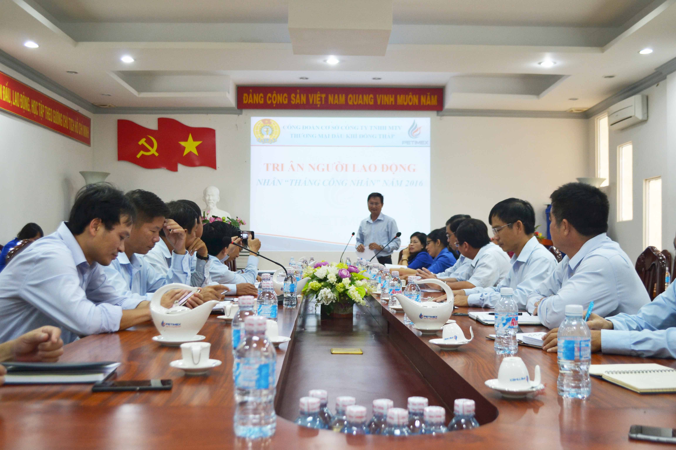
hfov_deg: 49.6
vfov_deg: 34.2
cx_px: 338
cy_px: 225
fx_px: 732
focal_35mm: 39
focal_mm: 26
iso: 400
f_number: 4.2
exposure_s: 1/30
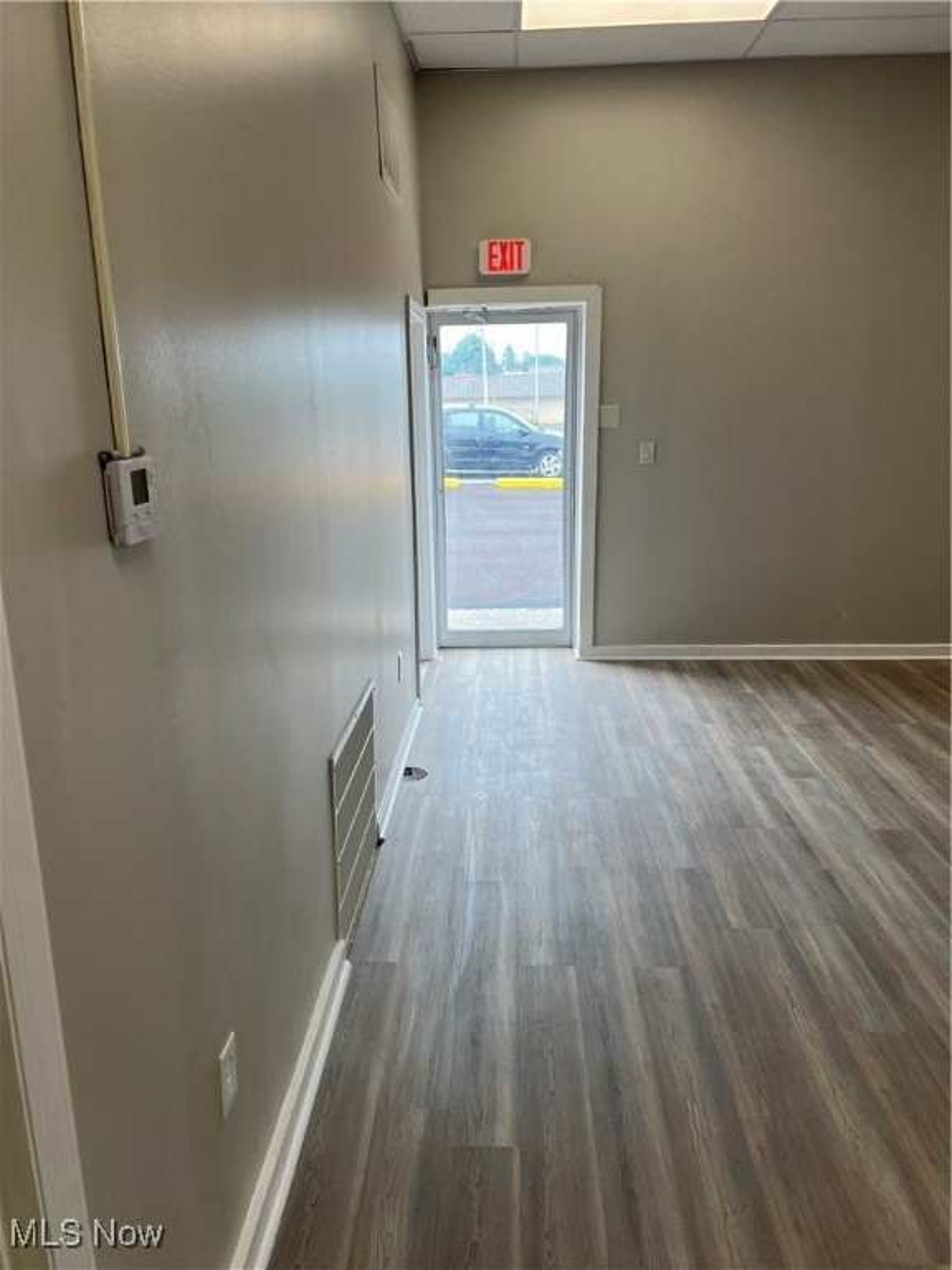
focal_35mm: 26
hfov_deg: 53.1
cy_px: 635
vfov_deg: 67.3
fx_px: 953
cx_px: 476
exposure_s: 1/274
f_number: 1.5
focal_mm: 5.7
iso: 40
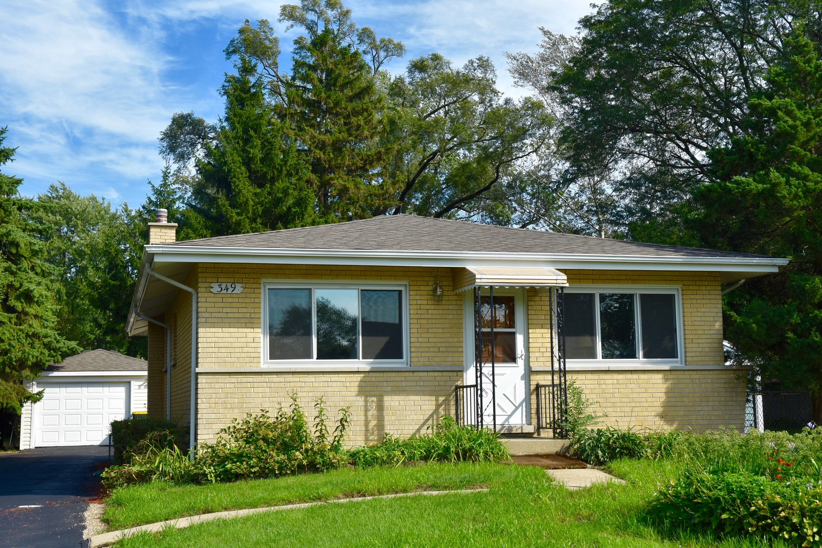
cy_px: 274
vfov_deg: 26.5
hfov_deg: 38.9
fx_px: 1164
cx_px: 411
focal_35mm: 51
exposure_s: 1/250
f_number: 8
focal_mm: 34
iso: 110
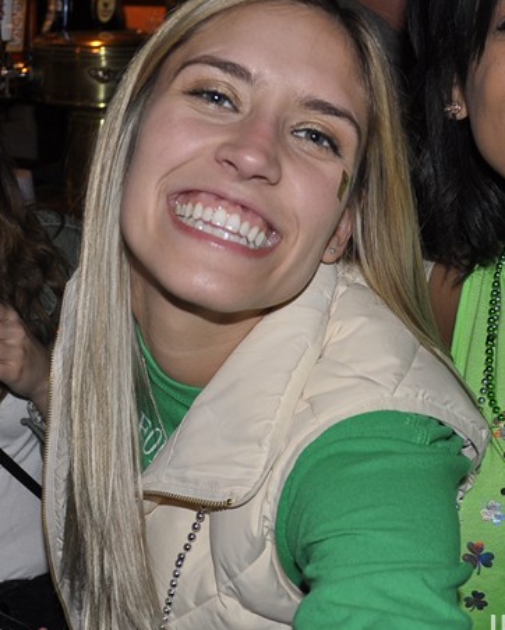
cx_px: 95
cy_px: 305
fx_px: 1046
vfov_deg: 33.6
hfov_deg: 26.6
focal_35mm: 56
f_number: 3.5
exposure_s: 1/60
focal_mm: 18
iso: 400
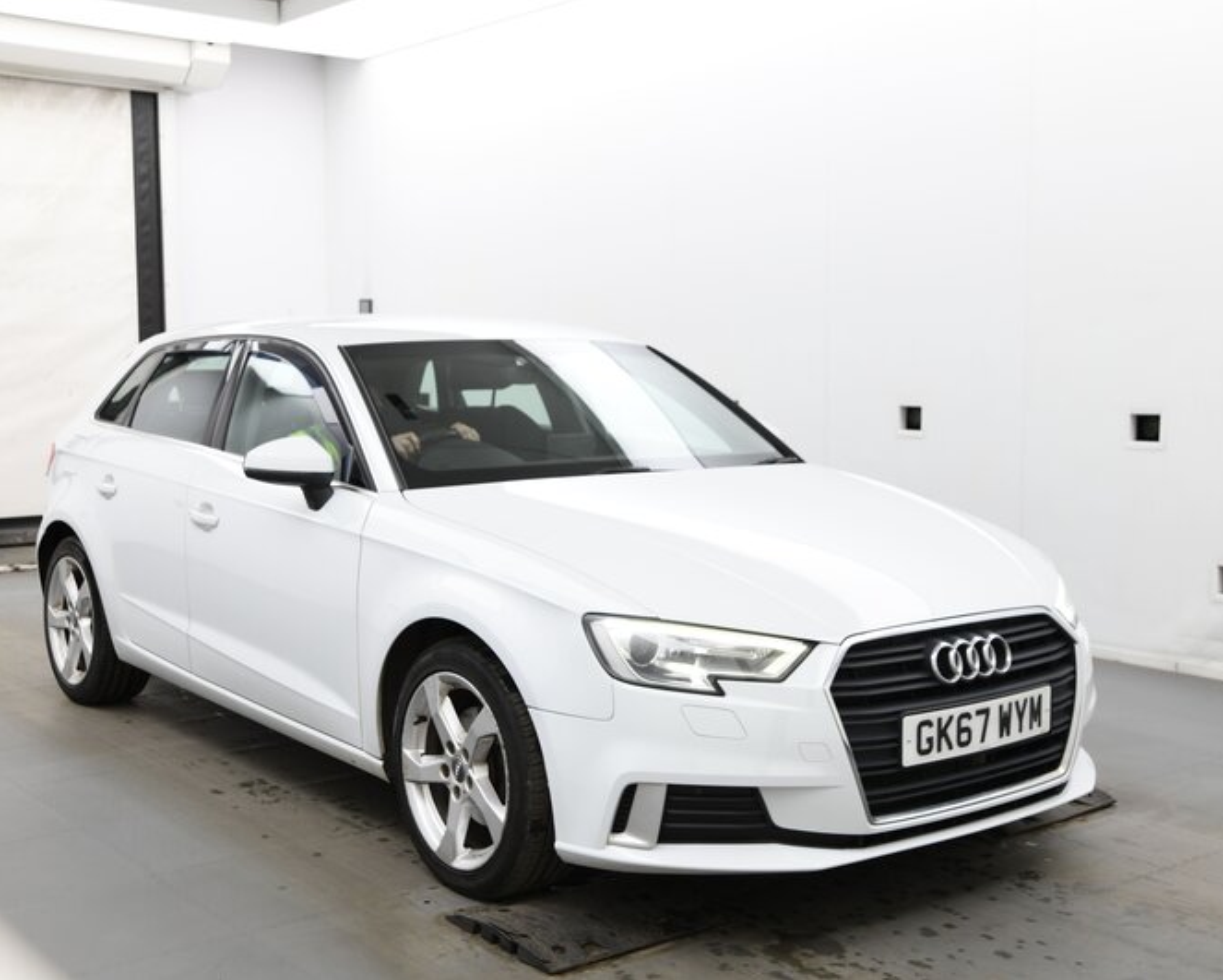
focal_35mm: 43
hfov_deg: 42.9
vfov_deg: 34.9
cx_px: 616
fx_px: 1557
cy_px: 490
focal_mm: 38
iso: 320
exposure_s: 1/20
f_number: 8
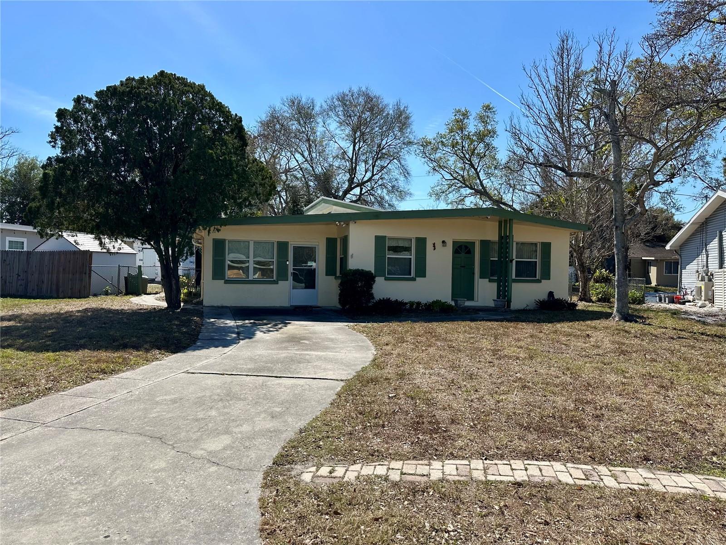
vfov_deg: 56.8
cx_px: 363
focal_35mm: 24
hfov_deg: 71.6
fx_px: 503
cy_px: 272
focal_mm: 6.86
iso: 80
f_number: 1.78
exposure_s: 1/4545
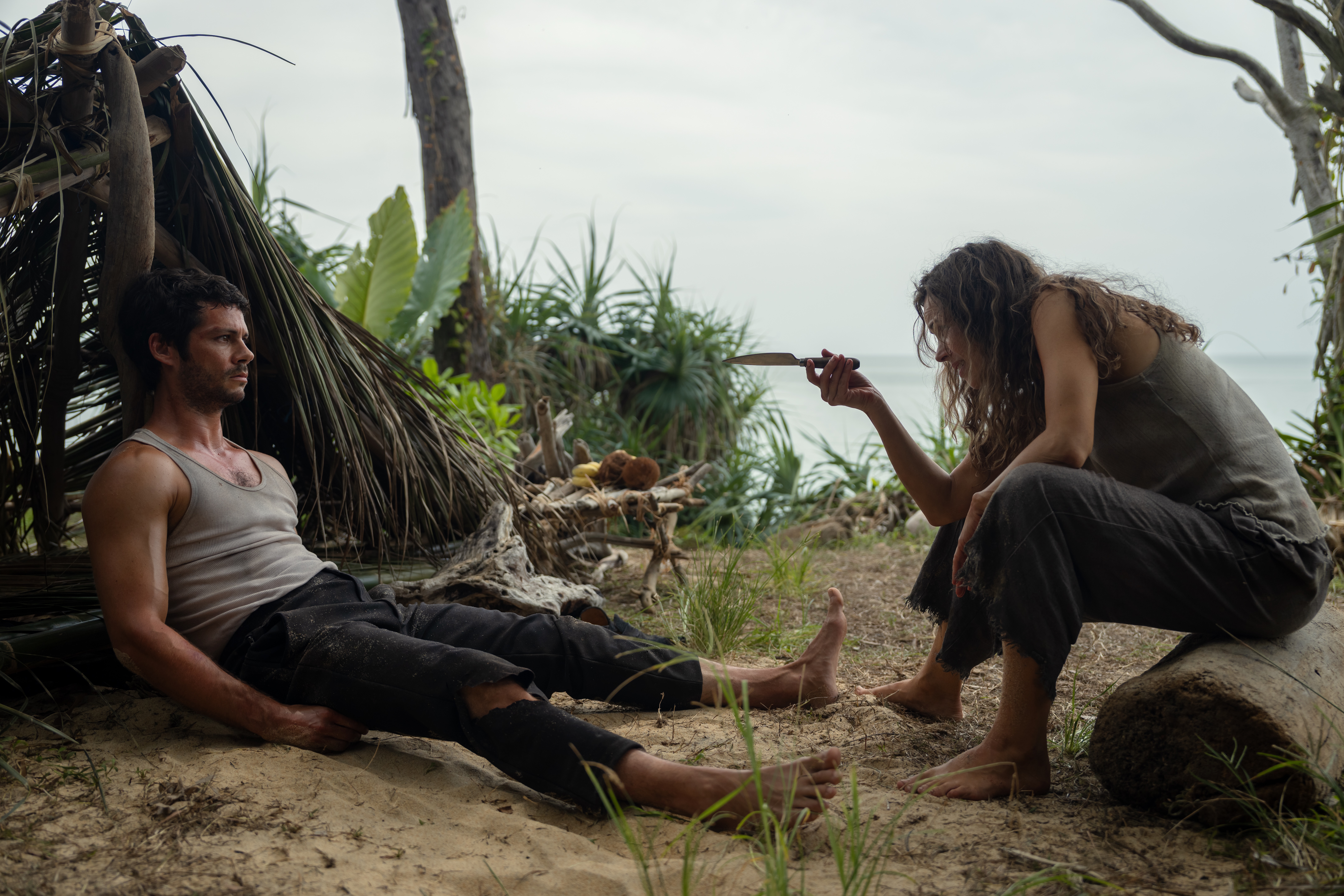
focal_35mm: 36
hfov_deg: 53.1
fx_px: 1344
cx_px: 672
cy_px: 448
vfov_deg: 36.9
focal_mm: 36
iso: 100
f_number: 2.8
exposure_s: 1/1250
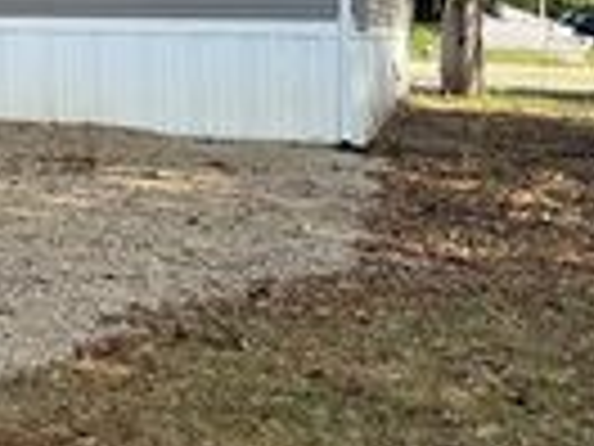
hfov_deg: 18.7
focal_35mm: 91
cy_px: -47
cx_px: -333
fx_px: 1562
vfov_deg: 15.8
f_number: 1.78
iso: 80
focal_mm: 6.76
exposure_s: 1/1292
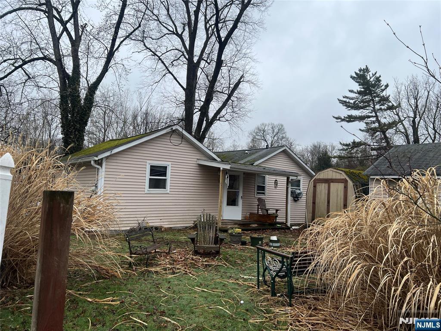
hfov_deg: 67.3
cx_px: 220
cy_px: 166
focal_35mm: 26
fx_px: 331
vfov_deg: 53.1
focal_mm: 5.7
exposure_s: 1/1597
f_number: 1.5
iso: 50
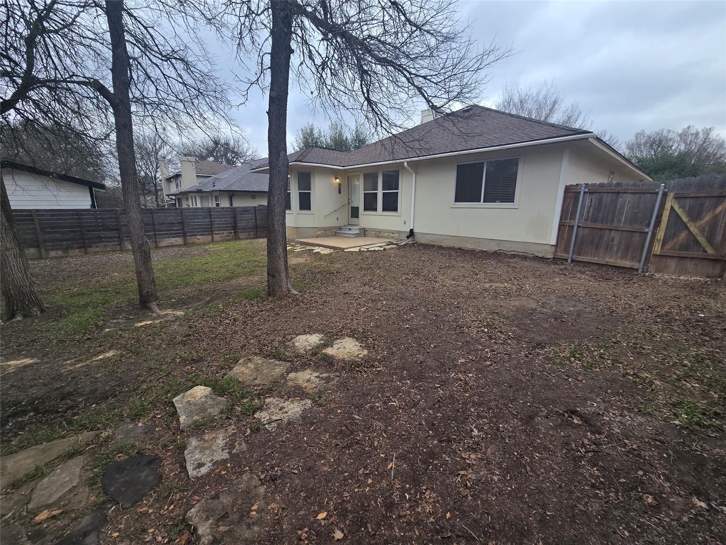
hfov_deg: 106.2
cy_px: 272
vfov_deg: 89.9
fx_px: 273
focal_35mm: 13
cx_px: 363
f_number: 2.2
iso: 50
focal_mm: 2.2
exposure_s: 1/320
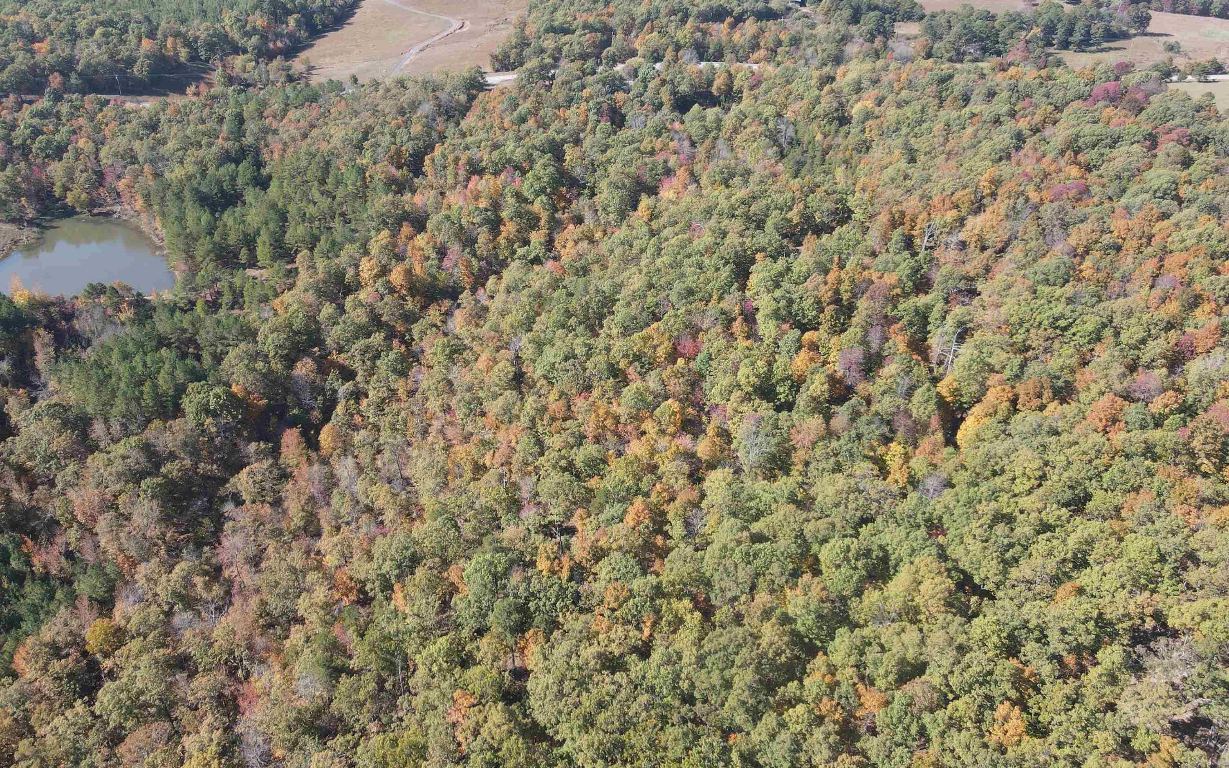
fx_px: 871
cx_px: 614
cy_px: 311
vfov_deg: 47.4
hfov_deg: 70.4
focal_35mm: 26
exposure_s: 1/240
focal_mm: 4.5
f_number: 2.8
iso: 110
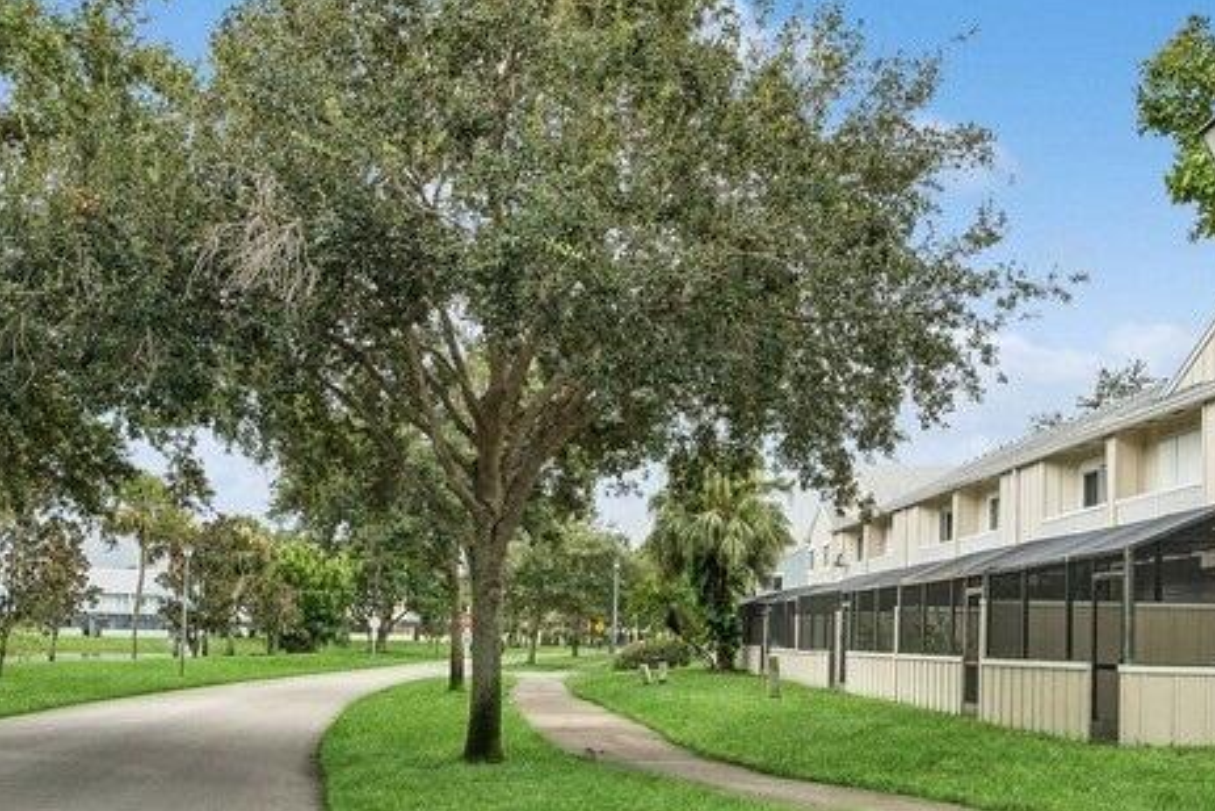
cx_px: 693
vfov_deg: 37.8
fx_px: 1182
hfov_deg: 54.2
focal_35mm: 35
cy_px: 467
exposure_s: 1/200
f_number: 9
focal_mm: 12
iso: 200
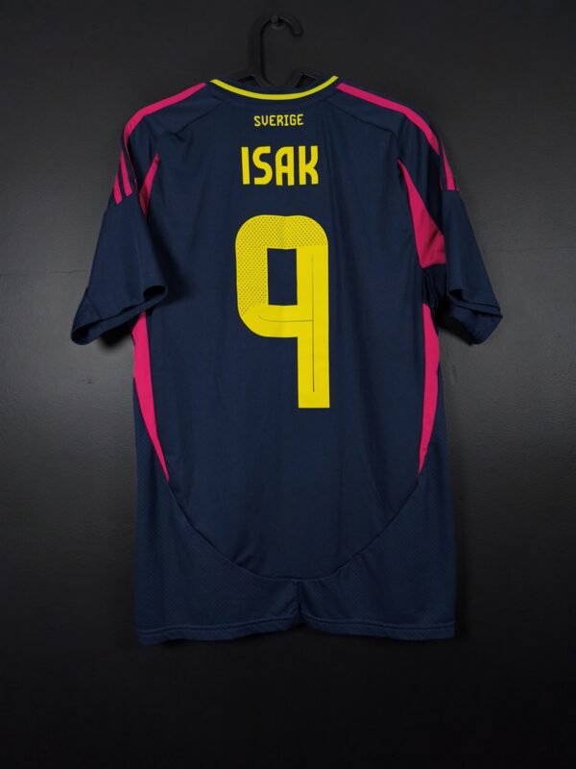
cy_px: 384
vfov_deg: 73.9
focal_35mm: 23
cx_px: 288
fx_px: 510
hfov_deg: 58.9
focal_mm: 6.57
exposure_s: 1/160
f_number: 1.6
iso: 400
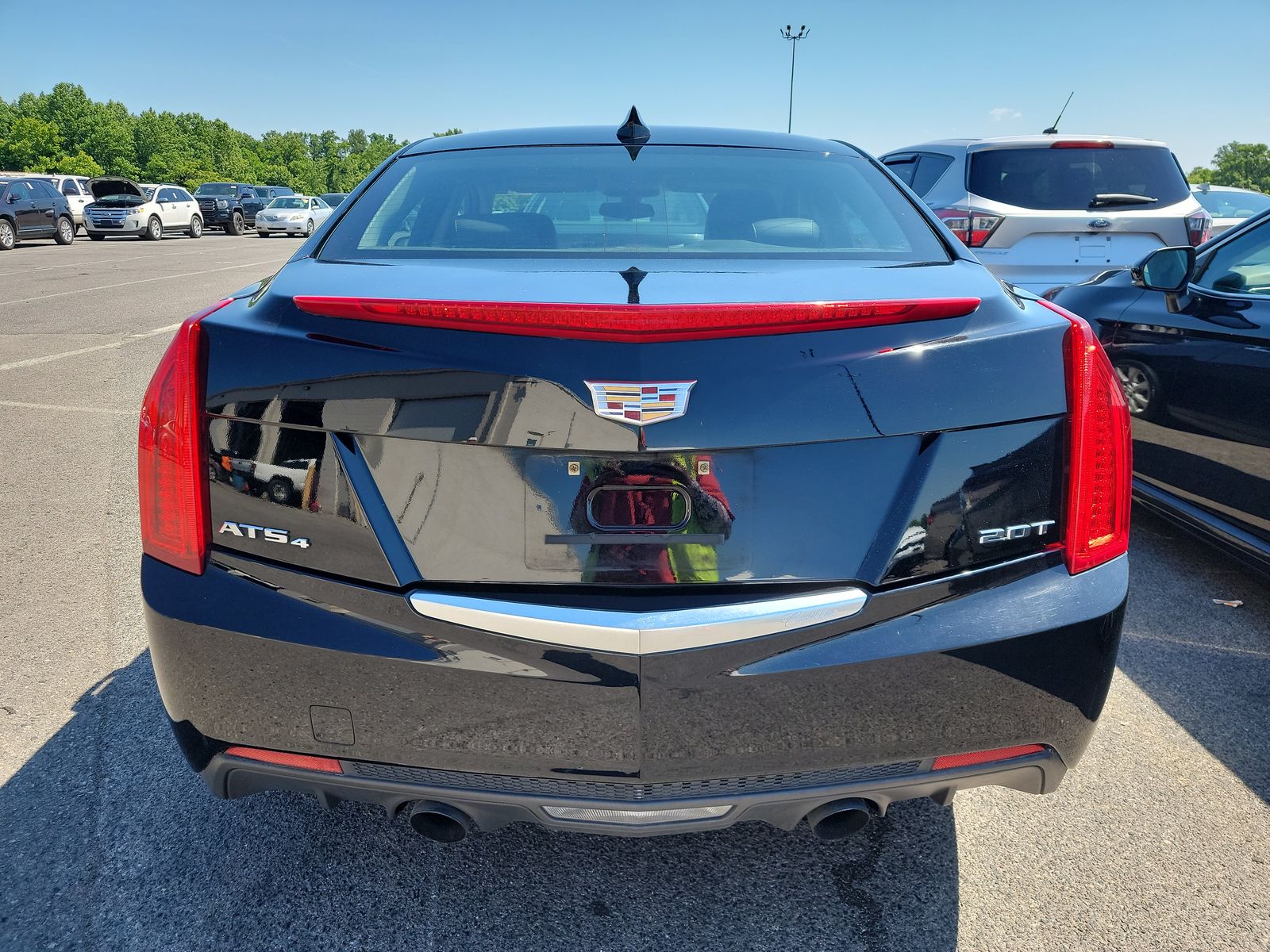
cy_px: 476
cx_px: 635
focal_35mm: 24
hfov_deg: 71.6
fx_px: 881
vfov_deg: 56.8
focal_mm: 6.7
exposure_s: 1/358
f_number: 1.8
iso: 50
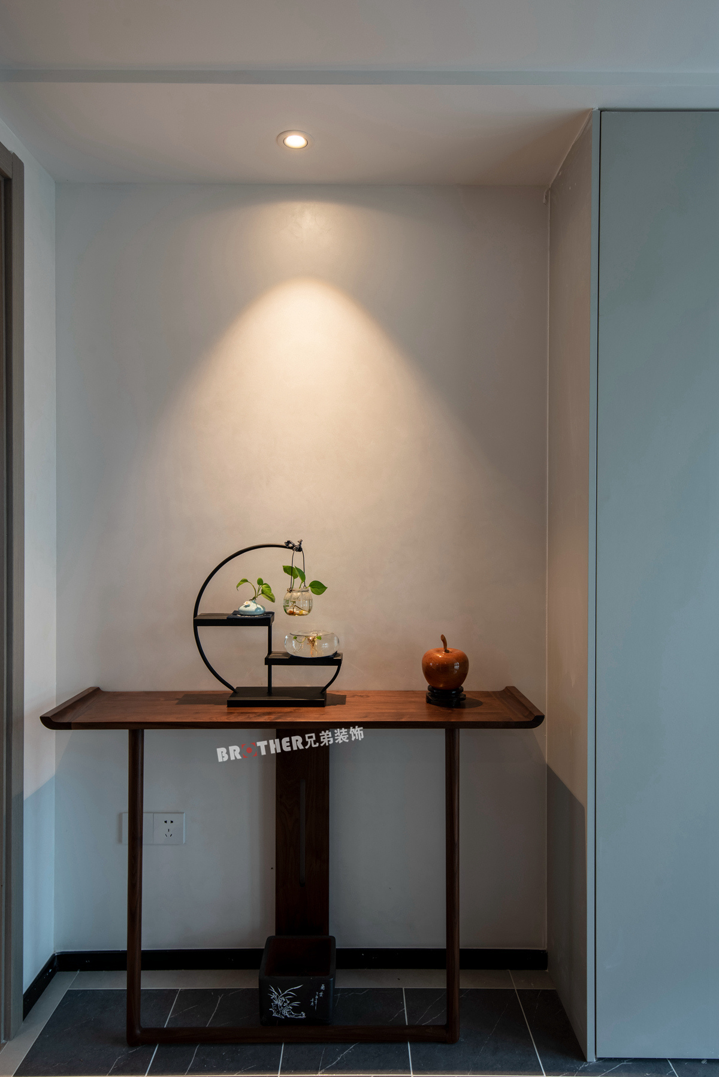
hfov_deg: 55.1
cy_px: 538
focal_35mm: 23
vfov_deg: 76.1
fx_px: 688
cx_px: 360
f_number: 8
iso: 200
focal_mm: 23
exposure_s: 1/20
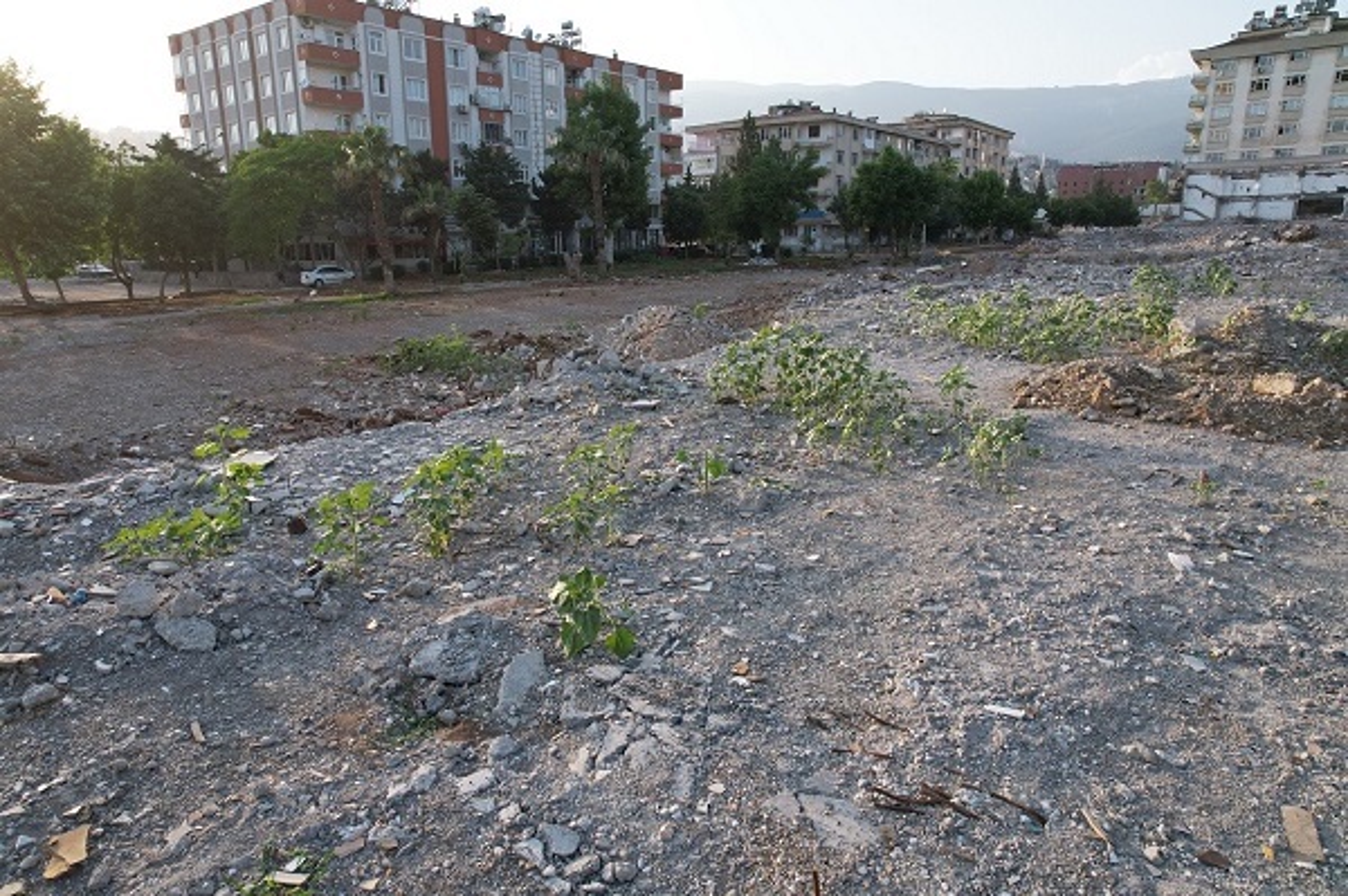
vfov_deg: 57.1
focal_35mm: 22
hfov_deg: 78.6
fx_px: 823
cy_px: 448
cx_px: 674
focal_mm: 8.38
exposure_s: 1/725
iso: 200
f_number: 2.8
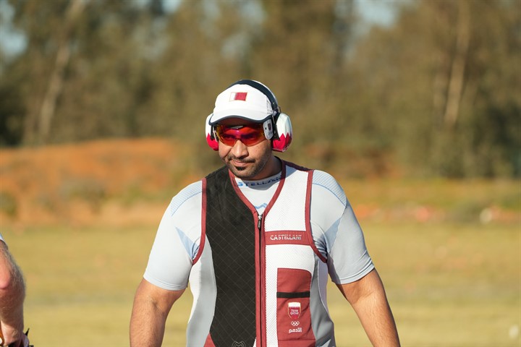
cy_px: 174
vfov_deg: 4.8
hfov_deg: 7.2
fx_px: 4139
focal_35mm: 286
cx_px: 260
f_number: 6.3
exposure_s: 1/1600
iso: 500
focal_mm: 286
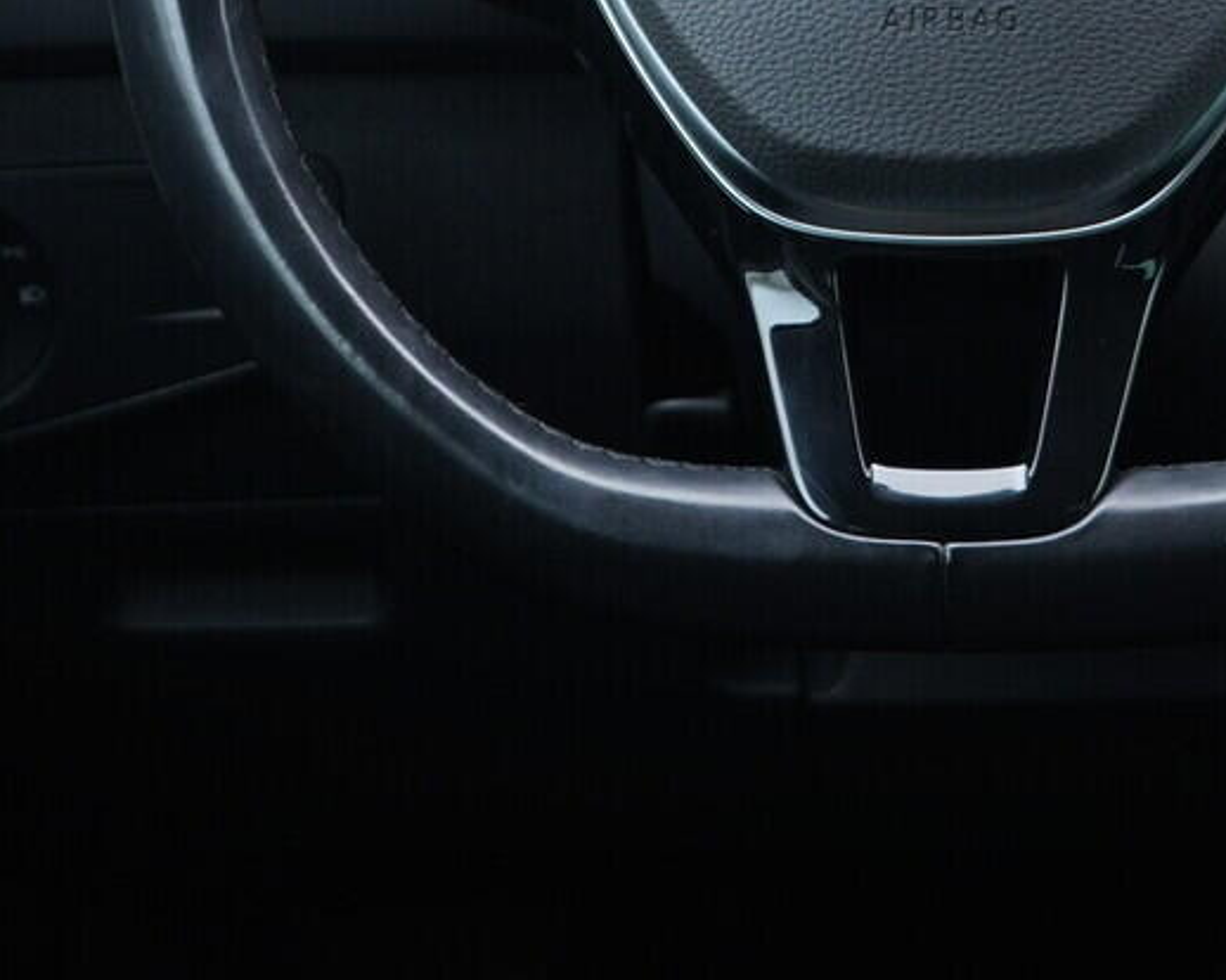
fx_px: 3409
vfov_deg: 16.0
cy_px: -59
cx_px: 944
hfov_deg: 20.2
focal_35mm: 94
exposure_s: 1/40
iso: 250
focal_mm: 24
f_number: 2.8
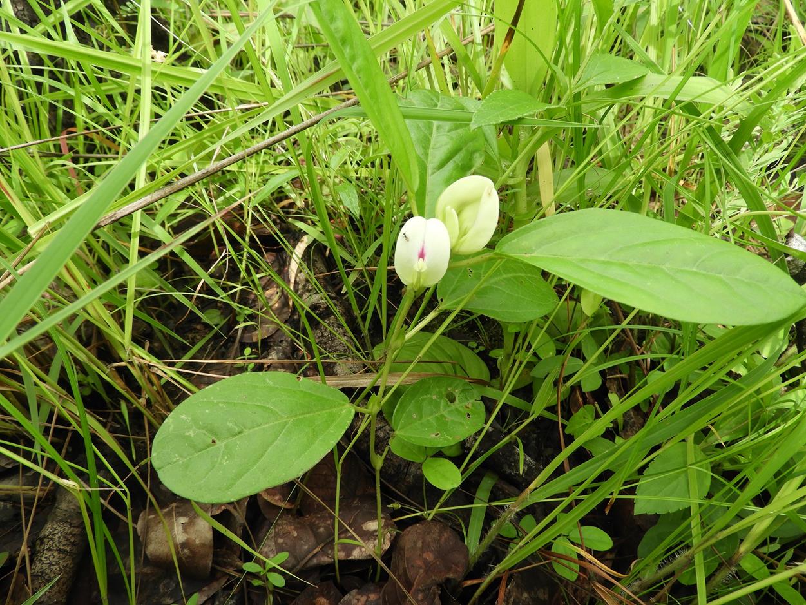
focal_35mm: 24
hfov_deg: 71.6
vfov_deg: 56.8
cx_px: 403
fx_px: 559
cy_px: 302
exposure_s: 1/100
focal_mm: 4.3
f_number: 3.3
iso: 100
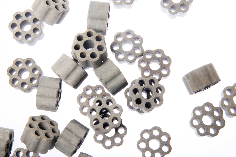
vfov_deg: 13.4
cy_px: 78
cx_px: 118
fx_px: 668
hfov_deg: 20.0
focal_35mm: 102
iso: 200
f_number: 22
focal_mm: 68
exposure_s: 1/180
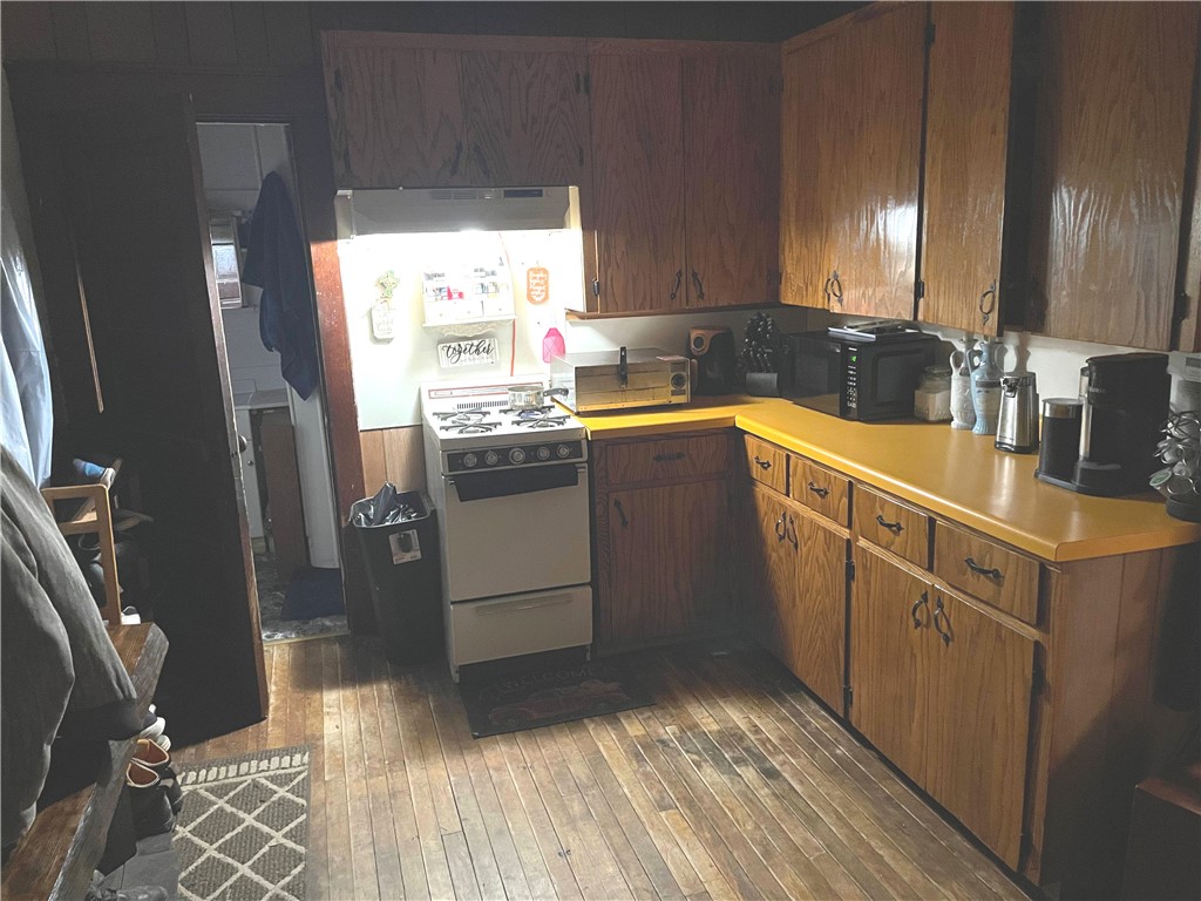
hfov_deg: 67.3
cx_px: 600
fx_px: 902
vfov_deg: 53.1
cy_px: 450
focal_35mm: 26
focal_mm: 4.2
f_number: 1.6
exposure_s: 1/30
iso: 800
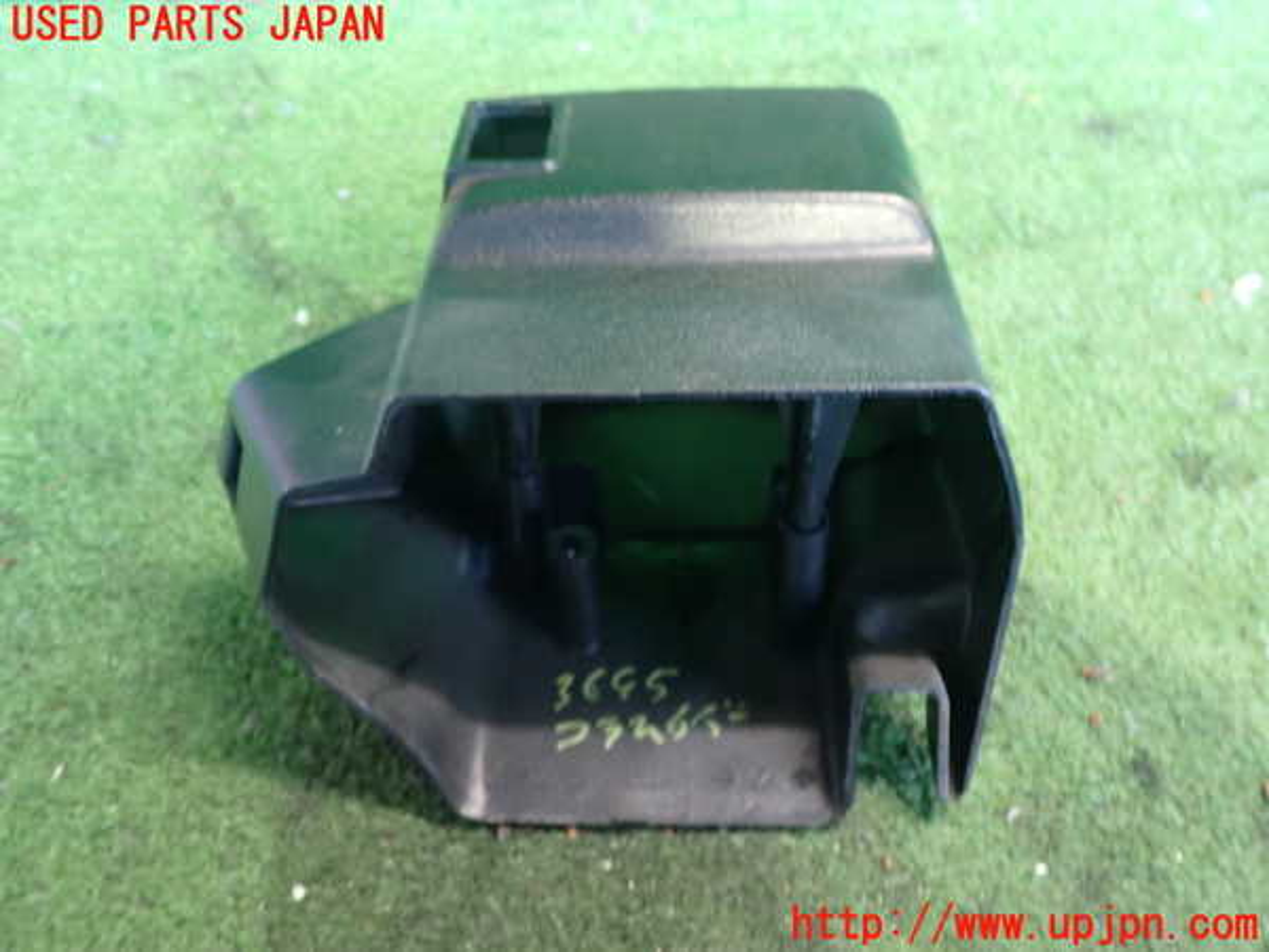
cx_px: 634
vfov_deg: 46.8
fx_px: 1100
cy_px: 476
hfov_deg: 60.0
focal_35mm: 30
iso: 800
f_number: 2.3
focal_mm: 5.4
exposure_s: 1/25
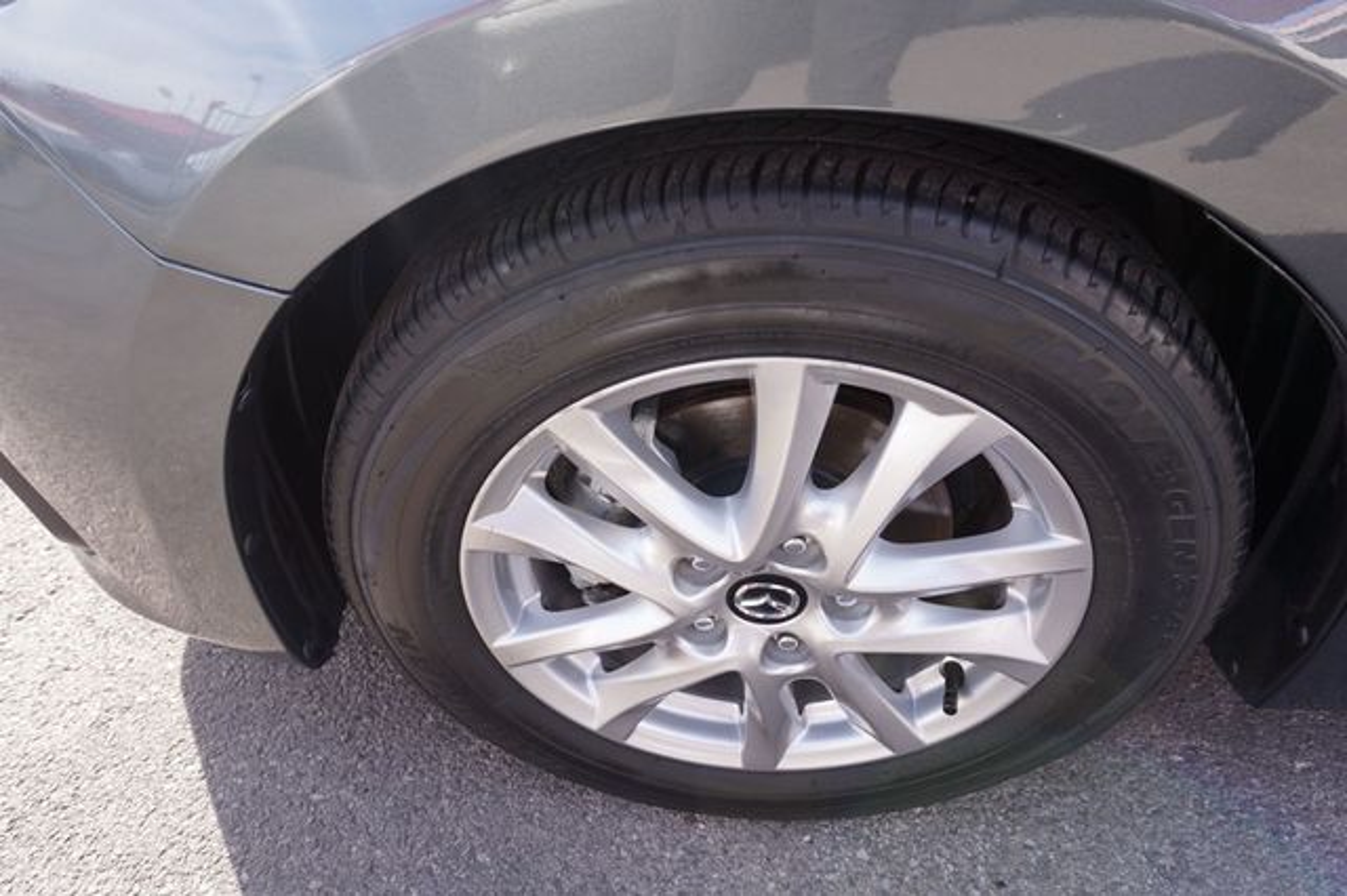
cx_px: 674
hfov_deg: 73.8
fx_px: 897
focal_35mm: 24
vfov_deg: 53.1
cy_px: 448
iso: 100
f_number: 5
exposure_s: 1/80
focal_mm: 16
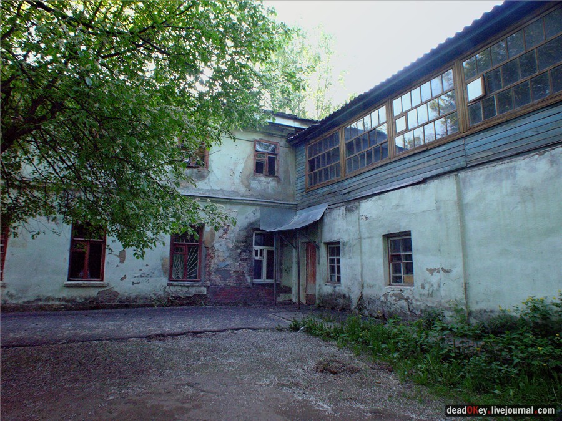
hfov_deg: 52.6
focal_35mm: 35
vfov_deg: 40.7
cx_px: 281
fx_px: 568
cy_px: 210
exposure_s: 1/50.1
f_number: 6.3
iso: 400
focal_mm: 8.9
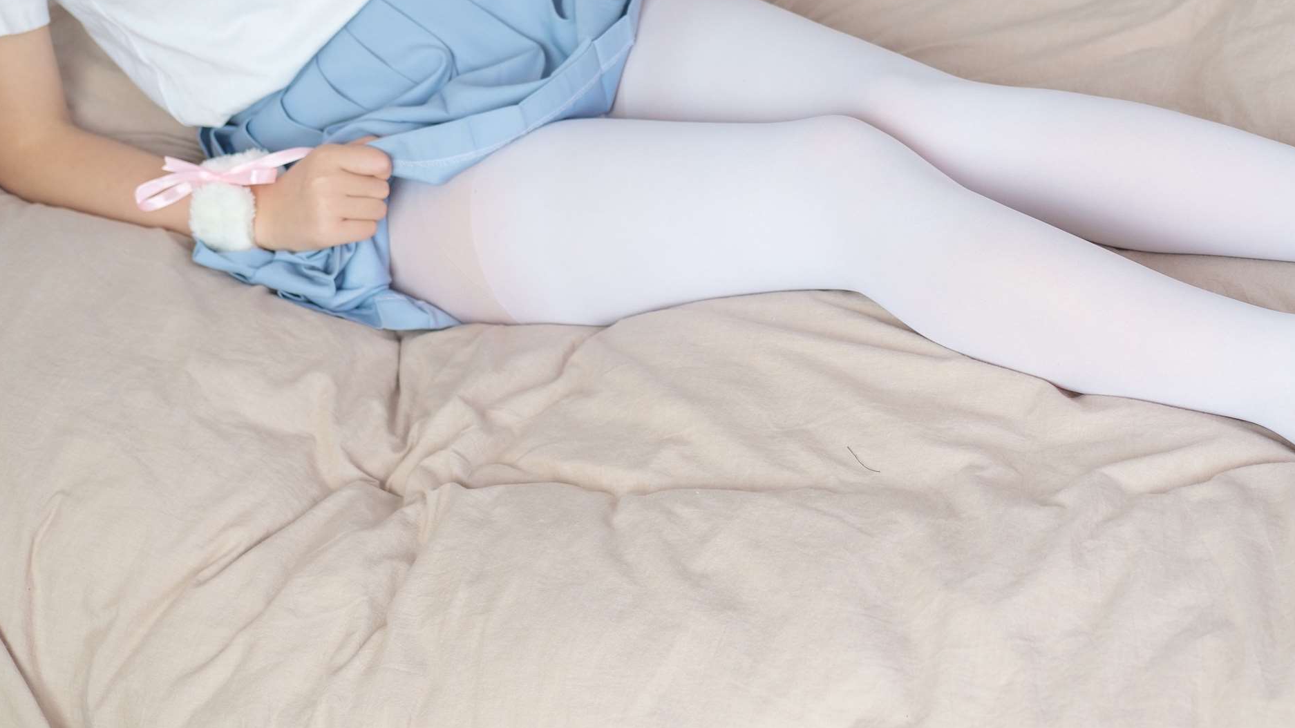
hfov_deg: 26.4
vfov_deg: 15.0
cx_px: 808
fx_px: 2747
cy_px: 169
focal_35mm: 80
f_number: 2.8
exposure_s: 1/80
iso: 200
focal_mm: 35
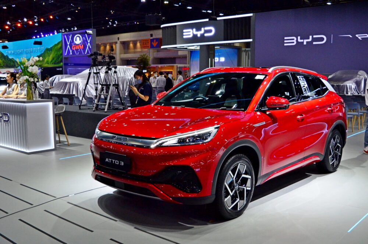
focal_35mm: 39
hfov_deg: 49.6
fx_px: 398
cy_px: 122
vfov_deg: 34.1
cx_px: 184
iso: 1600
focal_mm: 26
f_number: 5
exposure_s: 1/800
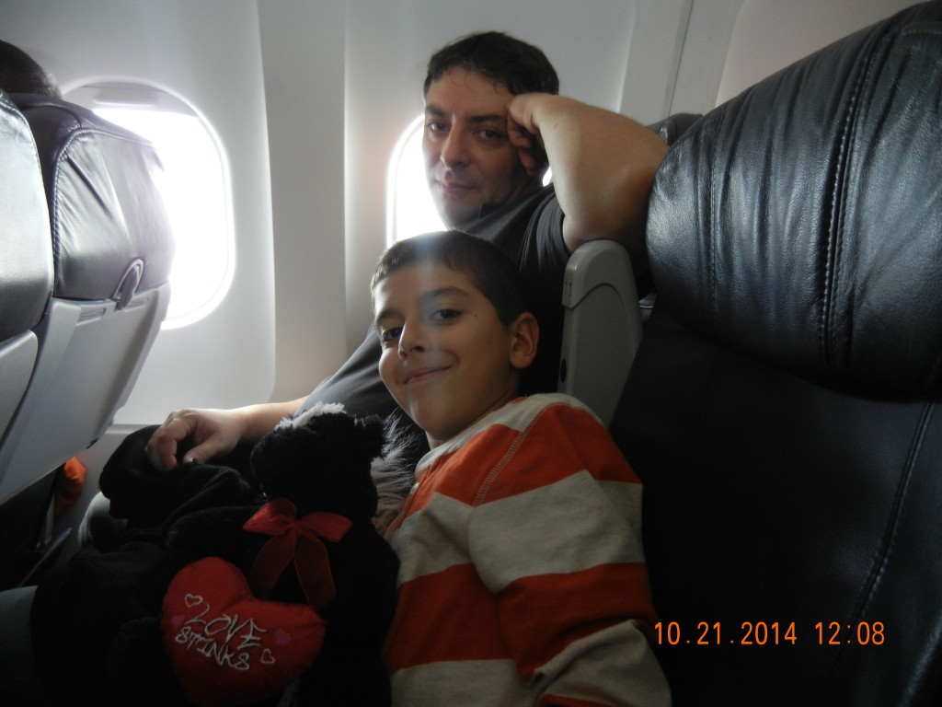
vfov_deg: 46.8
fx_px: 816
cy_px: 354
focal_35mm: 30
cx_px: 471
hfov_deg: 60.0
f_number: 3.5
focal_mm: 5.4
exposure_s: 1/47.5
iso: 400
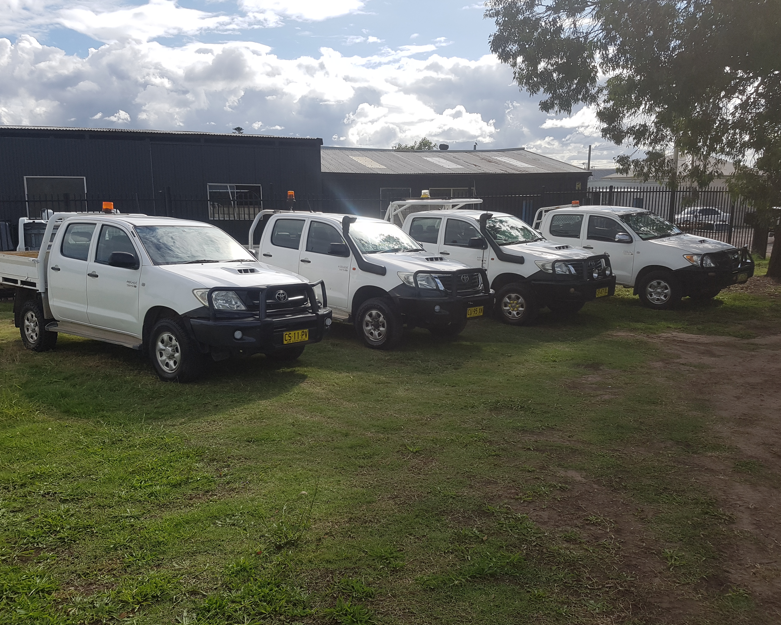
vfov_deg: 51.5
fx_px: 647
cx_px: 380
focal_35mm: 28
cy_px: 320
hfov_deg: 62.2
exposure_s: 1/3288
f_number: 1.7
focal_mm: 4.2
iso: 50
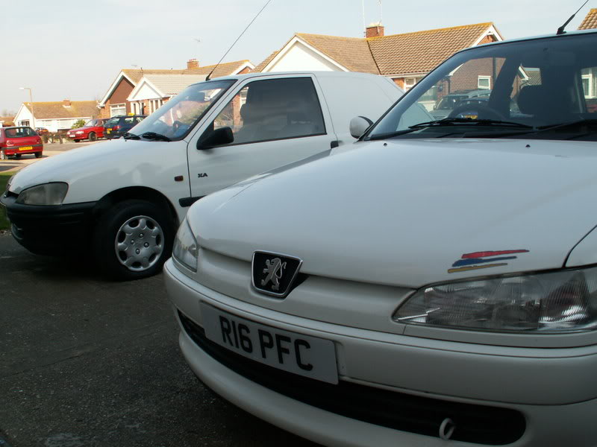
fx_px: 604
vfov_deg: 40.7
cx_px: 298
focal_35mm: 35
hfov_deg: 52.6
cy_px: 224
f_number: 5.6
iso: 50
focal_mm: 5.86
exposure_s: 1/200
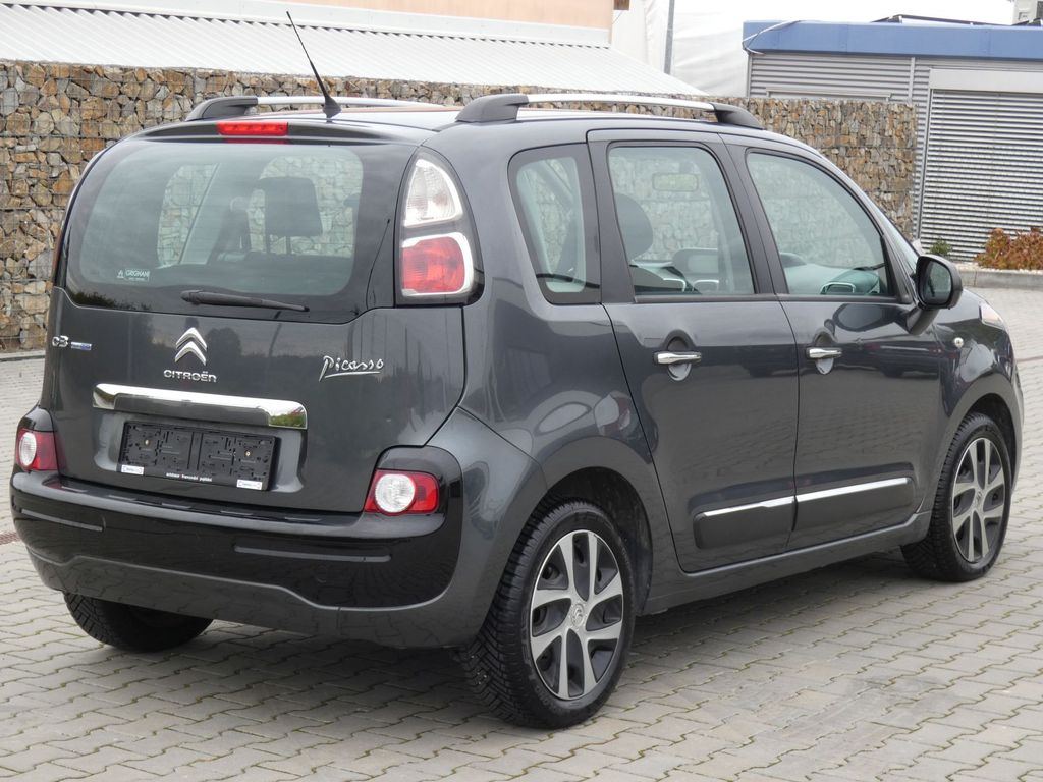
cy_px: 391
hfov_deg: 27.0
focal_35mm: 72
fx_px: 2169
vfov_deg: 20.4
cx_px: 522
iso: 100
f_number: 5.6
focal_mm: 12.9
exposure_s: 1/80
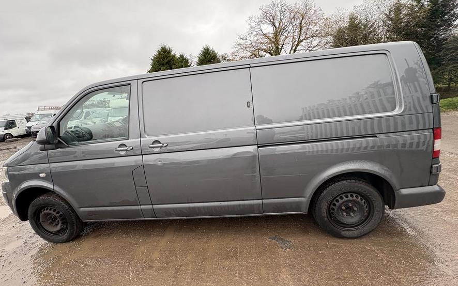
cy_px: 135
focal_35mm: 15
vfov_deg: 74.7
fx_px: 187
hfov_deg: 101.5
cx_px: 227
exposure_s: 1/164
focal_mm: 2.22
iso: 40
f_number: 2.2
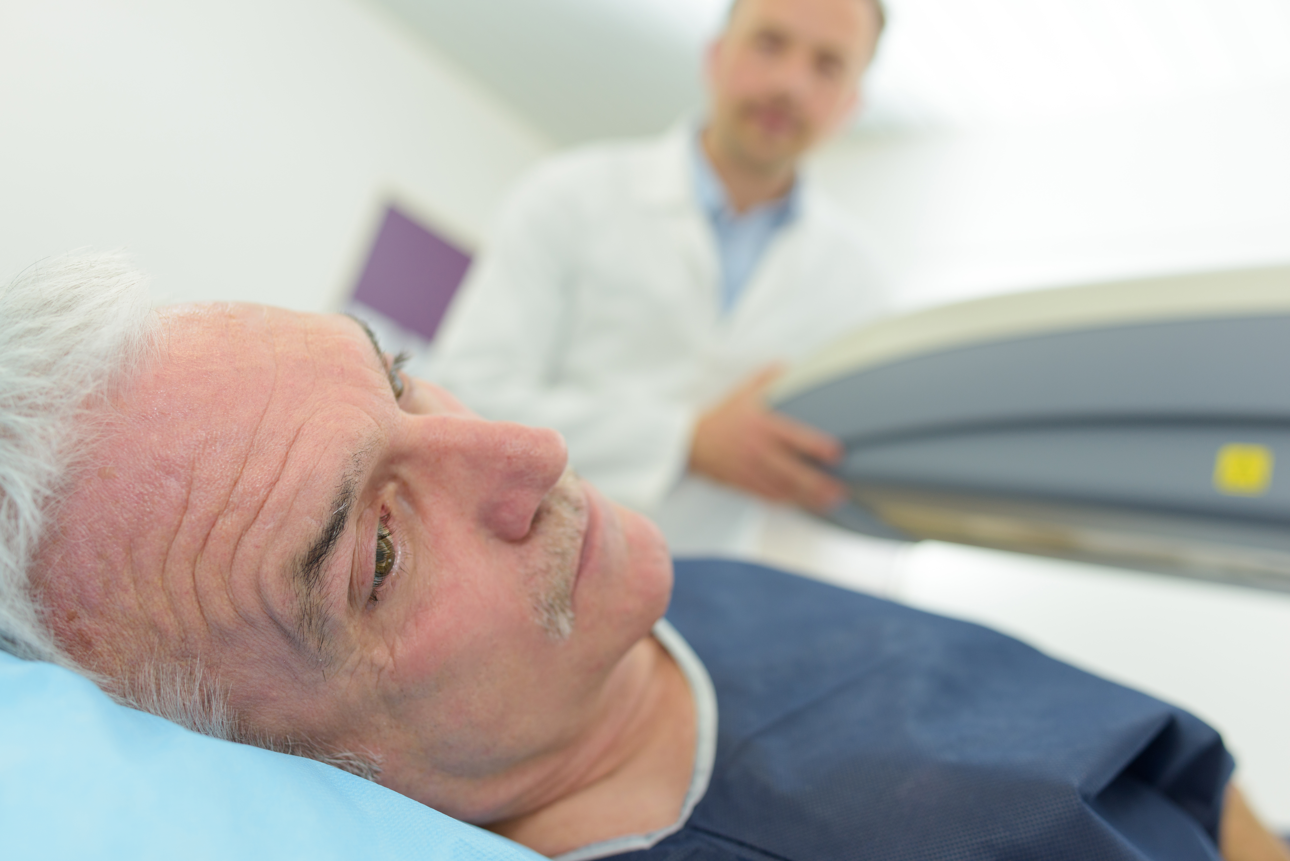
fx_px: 1004
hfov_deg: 65.5
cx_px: 645
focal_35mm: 28
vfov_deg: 46.4
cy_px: 430
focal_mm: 28
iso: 200
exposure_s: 1/80
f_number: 3.2
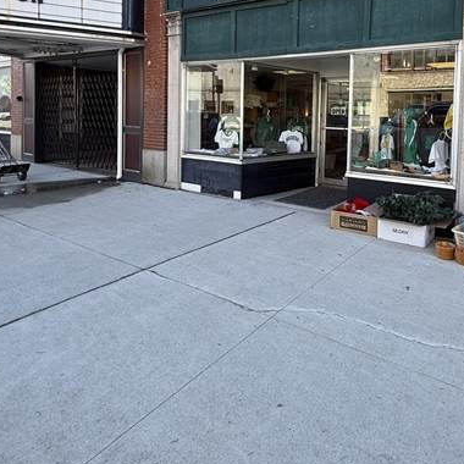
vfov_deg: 60.2
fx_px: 379
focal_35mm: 25
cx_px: 316
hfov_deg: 61.1
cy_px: 128
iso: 50
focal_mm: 2.22
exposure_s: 1/184
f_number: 2.2
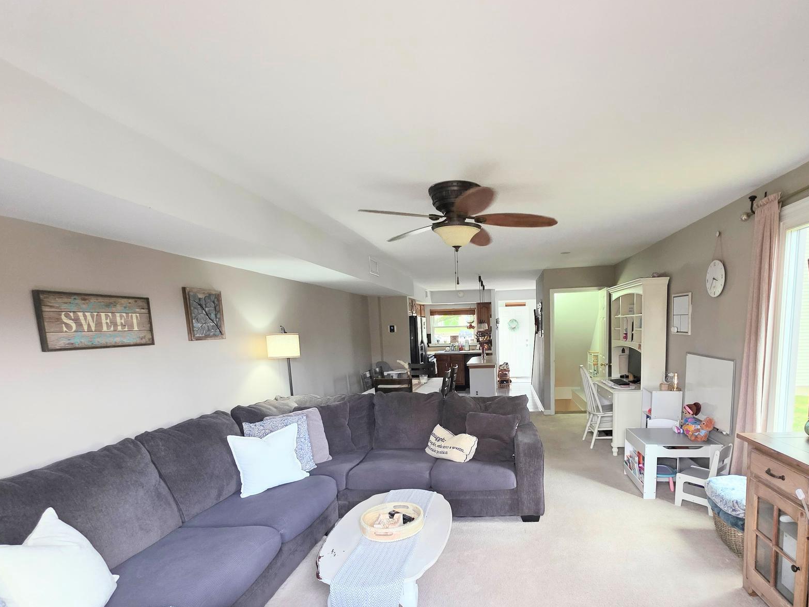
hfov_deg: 90.3
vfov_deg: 73.3
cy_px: 385
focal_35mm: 17
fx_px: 397
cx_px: 467
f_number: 1.9
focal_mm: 2.2
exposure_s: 1/60
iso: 160
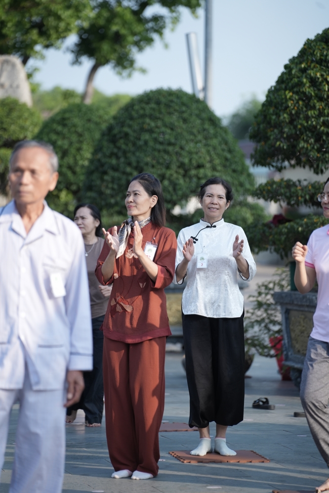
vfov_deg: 13.7
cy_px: 246
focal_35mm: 150
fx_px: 2056
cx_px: 164
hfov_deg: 9.1
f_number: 2.8
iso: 500
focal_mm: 150
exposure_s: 1/2000
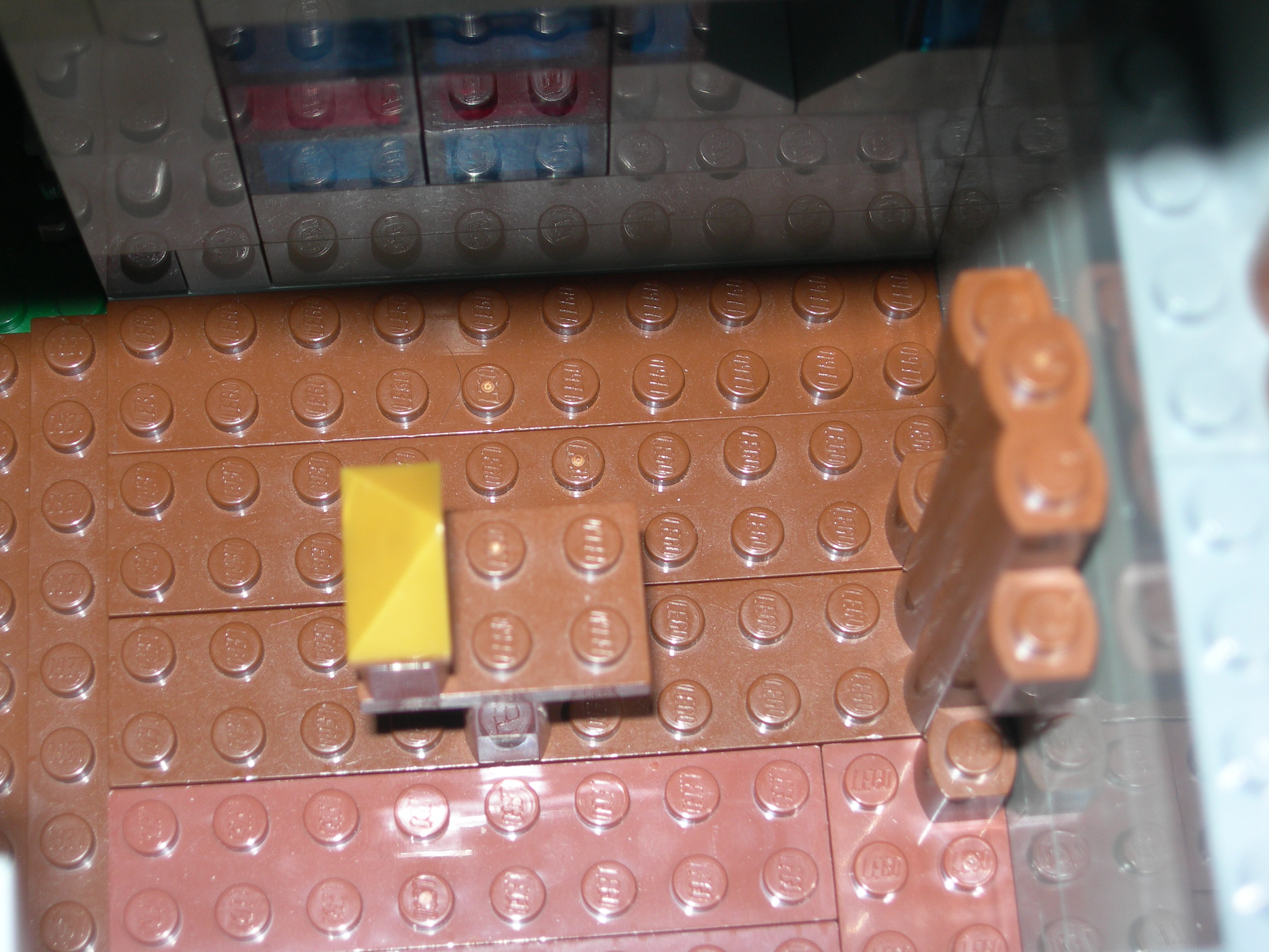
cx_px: 634
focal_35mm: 72
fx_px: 2639
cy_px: 476
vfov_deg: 20.4
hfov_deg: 27.0
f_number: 3.7
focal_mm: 14.9
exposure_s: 1/60.1
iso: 50
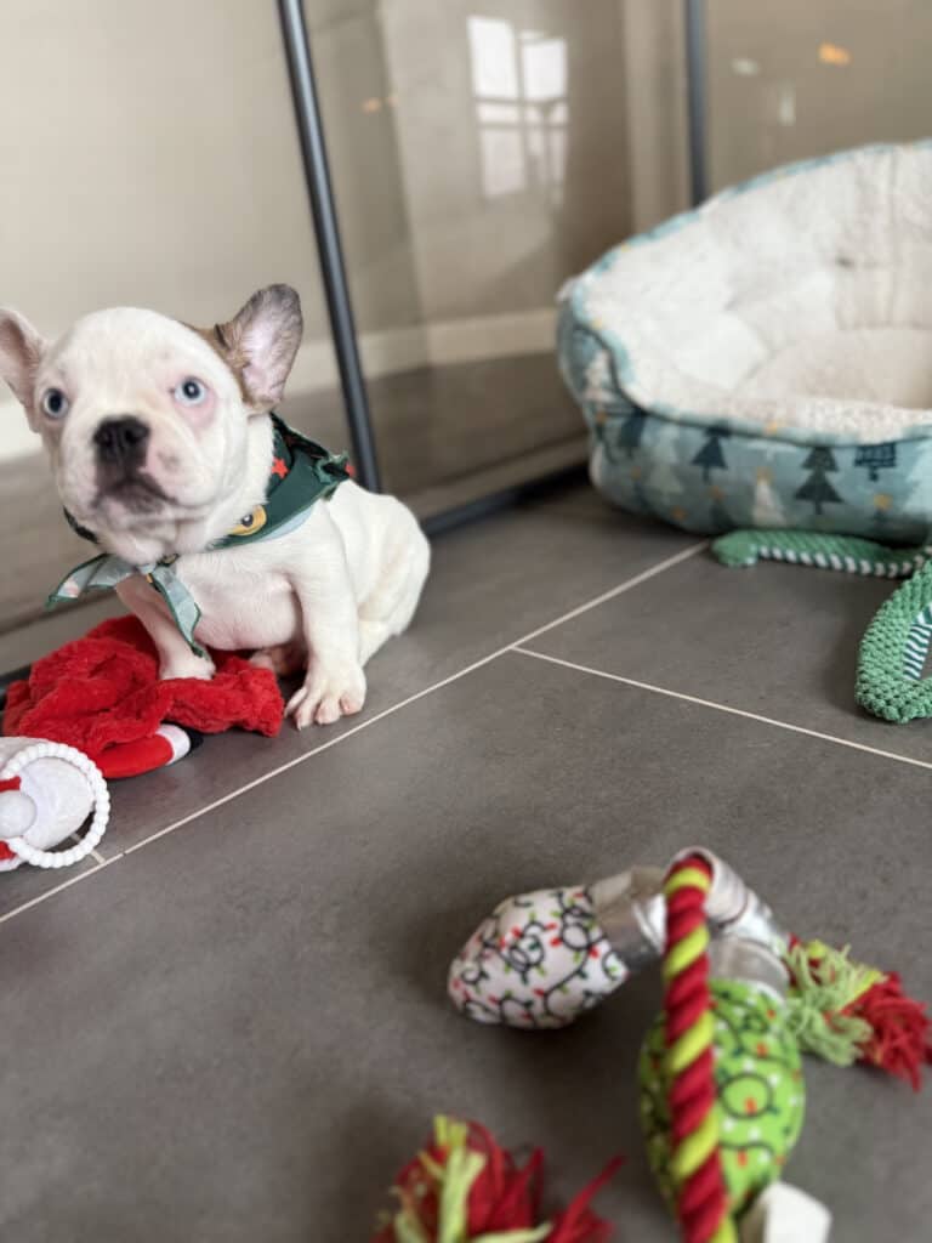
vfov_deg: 71.6
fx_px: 862
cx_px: 466
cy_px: 622
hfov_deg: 56.8
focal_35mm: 24
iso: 250
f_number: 1.78
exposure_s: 1/60
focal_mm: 6.76
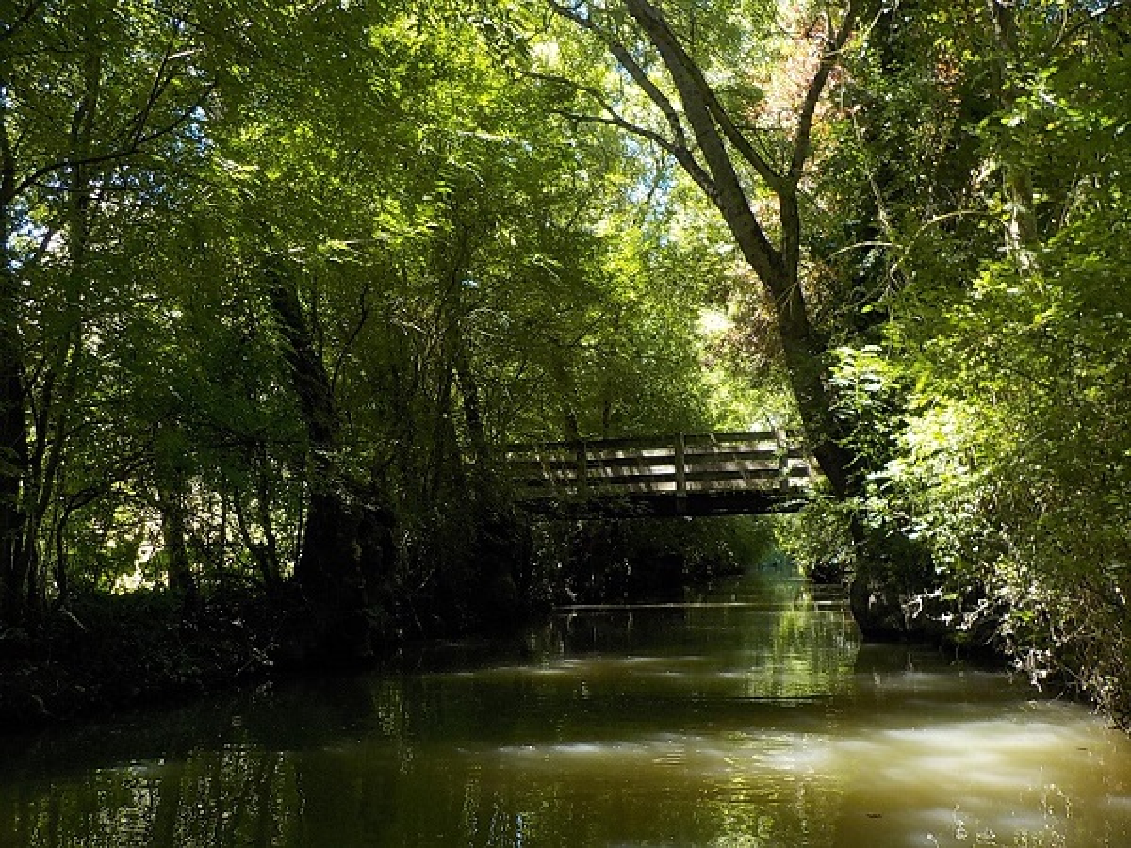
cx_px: 566
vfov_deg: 46.8
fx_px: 980
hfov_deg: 60.0
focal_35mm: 30
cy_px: 424
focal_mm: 4.1
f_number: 3.3
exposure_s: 1/80
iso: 125
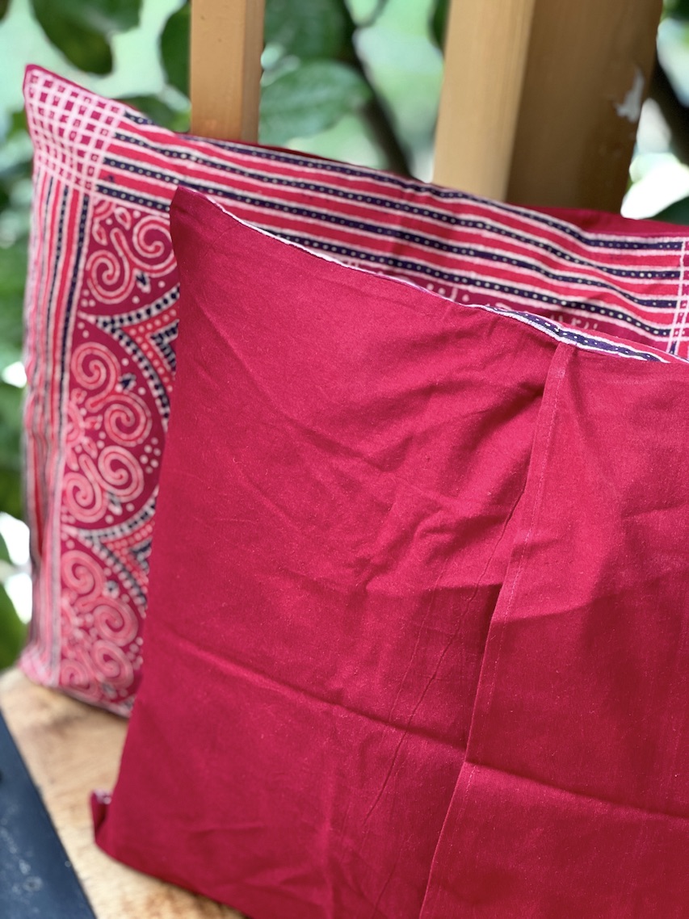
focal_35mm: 77
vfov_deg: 25.3
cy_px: 460
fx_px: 2044
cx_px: 344
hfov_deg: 19.1
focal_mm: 9
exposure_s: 1/71
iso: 200
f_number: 2.8
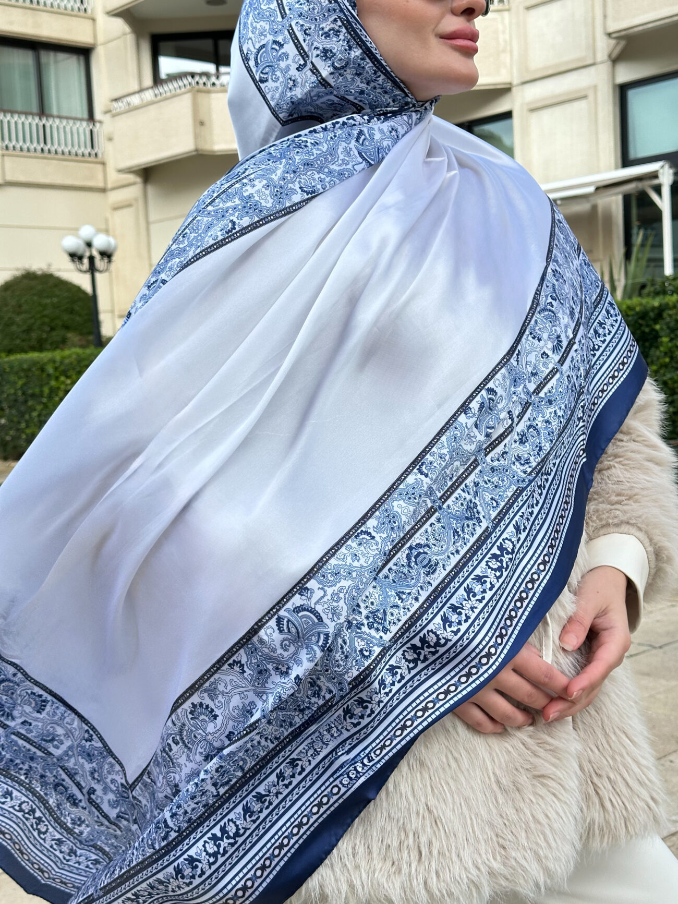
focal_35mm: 48
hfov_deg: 30.3
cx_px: 339
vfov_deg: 39.7
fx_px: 1253
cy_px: 452
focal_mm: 6.86
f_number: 1.78
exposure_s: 1/911
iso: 64
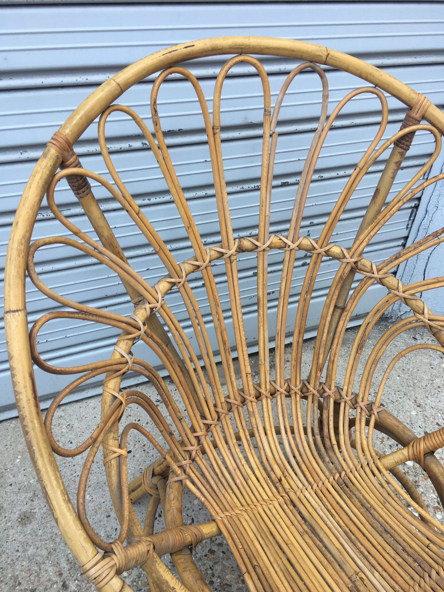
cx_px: 222
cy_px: 296
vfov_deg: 61.7
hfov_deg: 48.2
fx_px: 496
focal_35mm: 29
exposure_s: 1/118
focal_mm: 4.15
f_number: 2.2
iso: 25
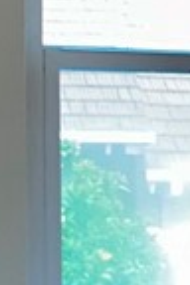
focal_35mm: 192
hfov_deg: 5.7
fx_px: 1520
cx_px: 849
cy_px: 210
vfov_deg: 10.7
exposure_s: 1/121
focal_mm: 4.25
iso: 80
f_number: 1.8
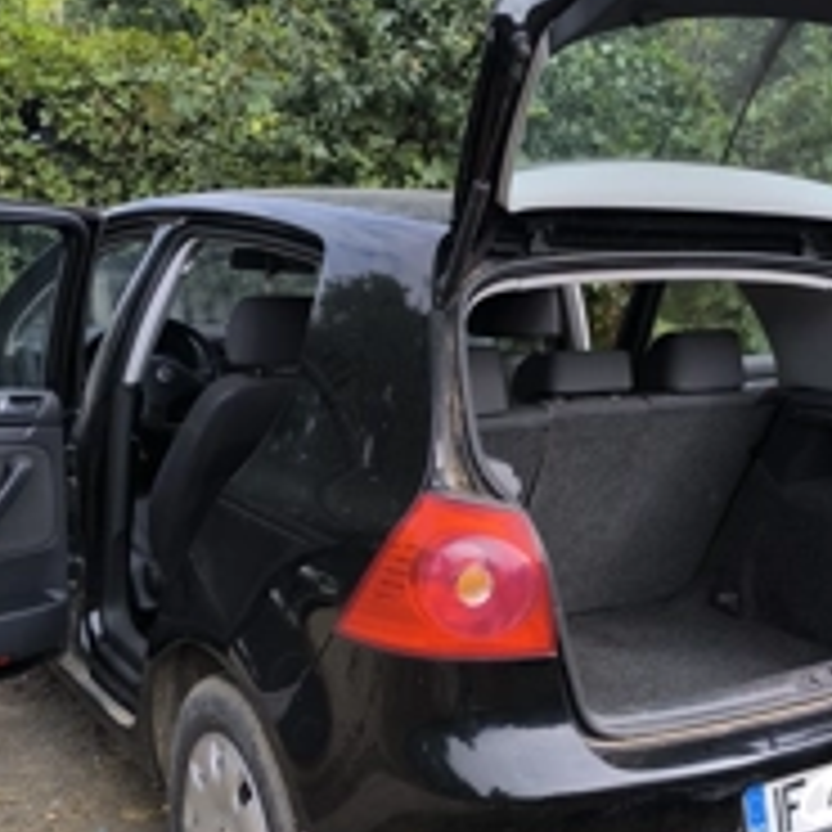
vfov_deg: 38.2
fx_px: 1196
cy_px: 504
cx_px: 540
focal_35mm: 44
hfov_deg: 38.0
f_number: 1.65
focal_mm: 6.14
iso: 50
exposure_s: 1/432
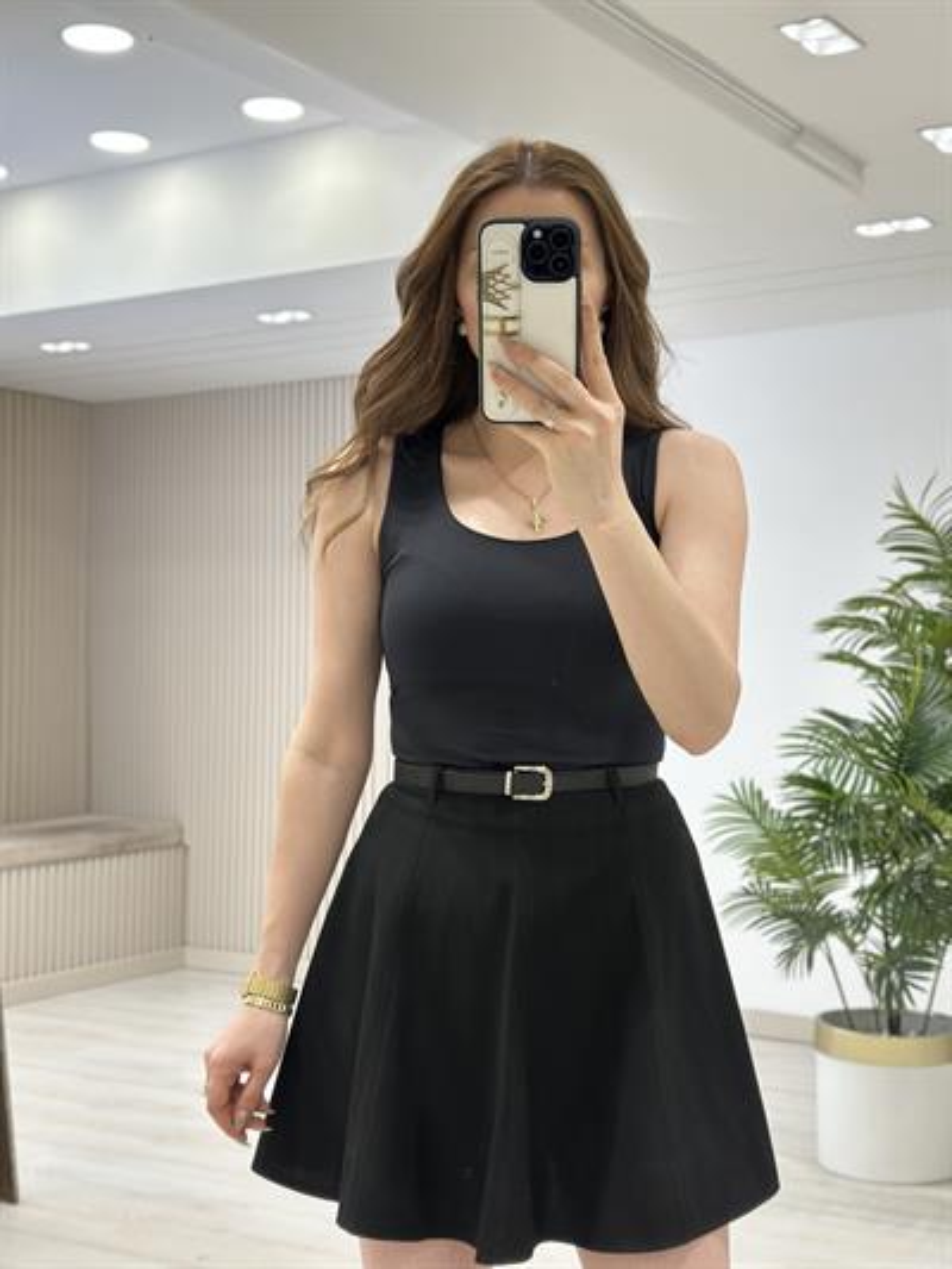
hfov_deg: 30.3
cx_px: 476
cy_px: 634
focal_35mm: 48
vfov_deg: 39.6
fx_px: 1759
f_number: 1.78
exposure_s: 1/128
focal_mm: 6.86
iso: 64
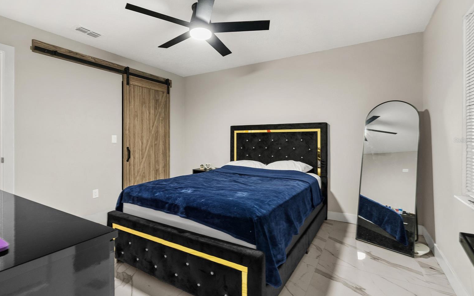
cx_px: 234
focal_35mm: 17
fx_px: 220
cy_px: 140
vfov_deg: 68.0
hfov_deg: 94.4
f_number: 8
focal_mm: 16
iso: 800
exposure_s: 2.5
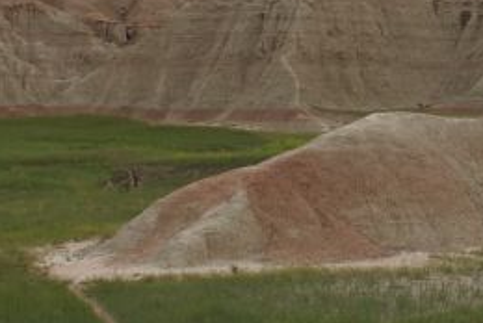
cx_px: 381
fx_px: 1612
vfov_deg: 11.4
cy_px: 82
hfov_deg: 16.9
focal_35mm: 120
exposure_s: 1/60
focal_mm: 26
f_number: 6.3
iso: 100
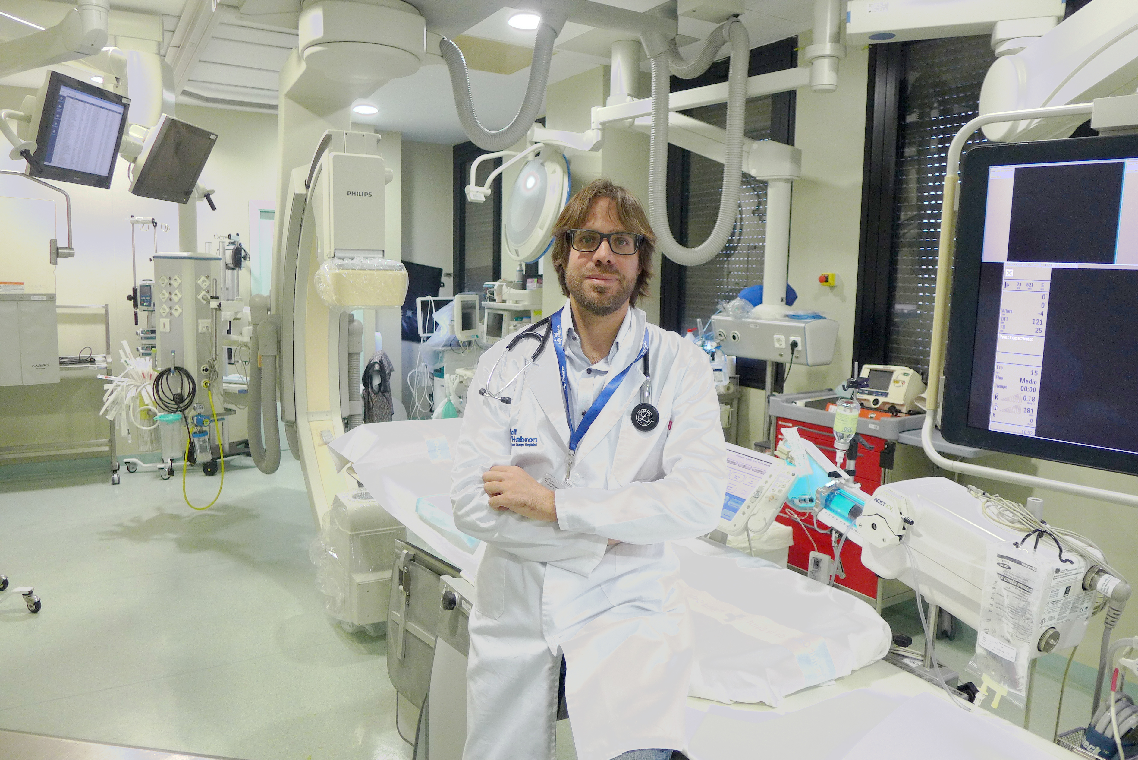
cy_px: 380
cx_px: 569
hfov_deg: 73.7
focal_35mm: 24
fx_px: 759
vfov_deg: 53.2
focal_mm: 4.7
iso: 125
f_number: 1.4
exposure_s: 1/60
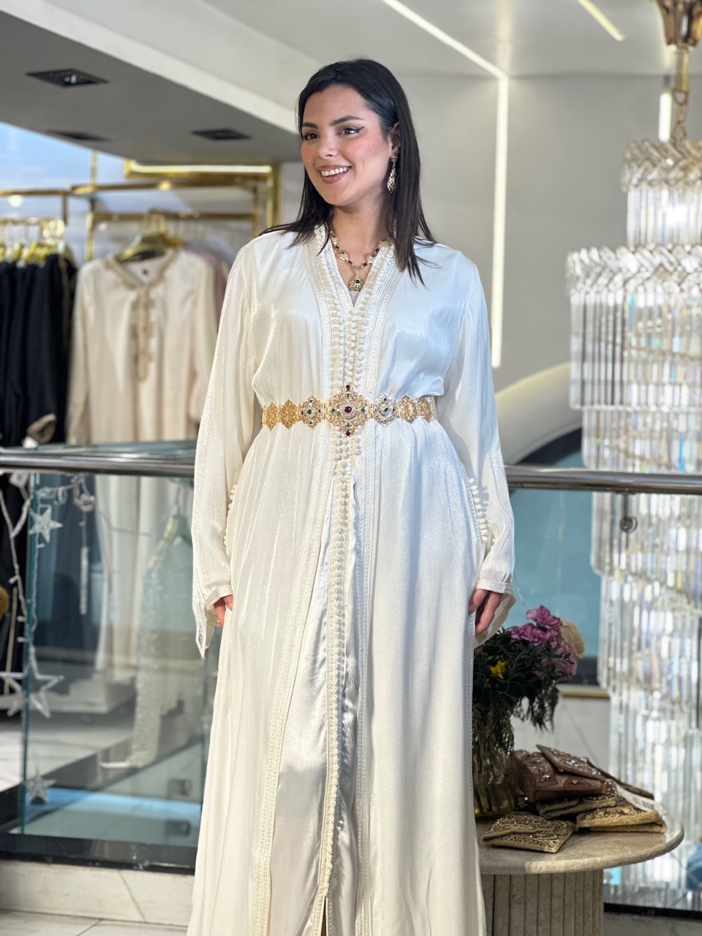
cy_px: 468
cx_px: 351
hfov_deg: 19.1
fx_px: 2082
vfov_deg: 25.3
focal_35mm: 77
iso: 50
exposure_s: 1/100
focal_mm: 9
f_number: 2.8
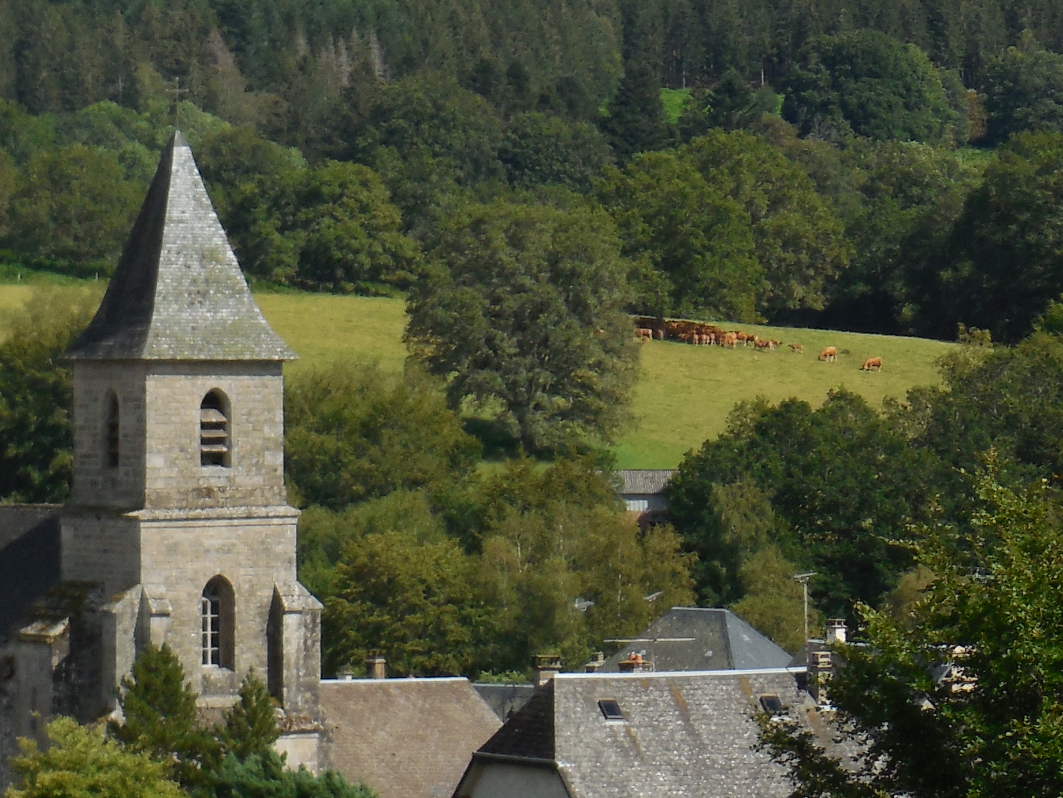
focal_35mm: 273
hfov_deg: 7.2
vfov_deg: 5.4
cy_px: 150
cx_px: 250
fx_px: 8383
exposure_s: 1/640
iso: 125
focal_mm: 19.4
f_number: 4.8
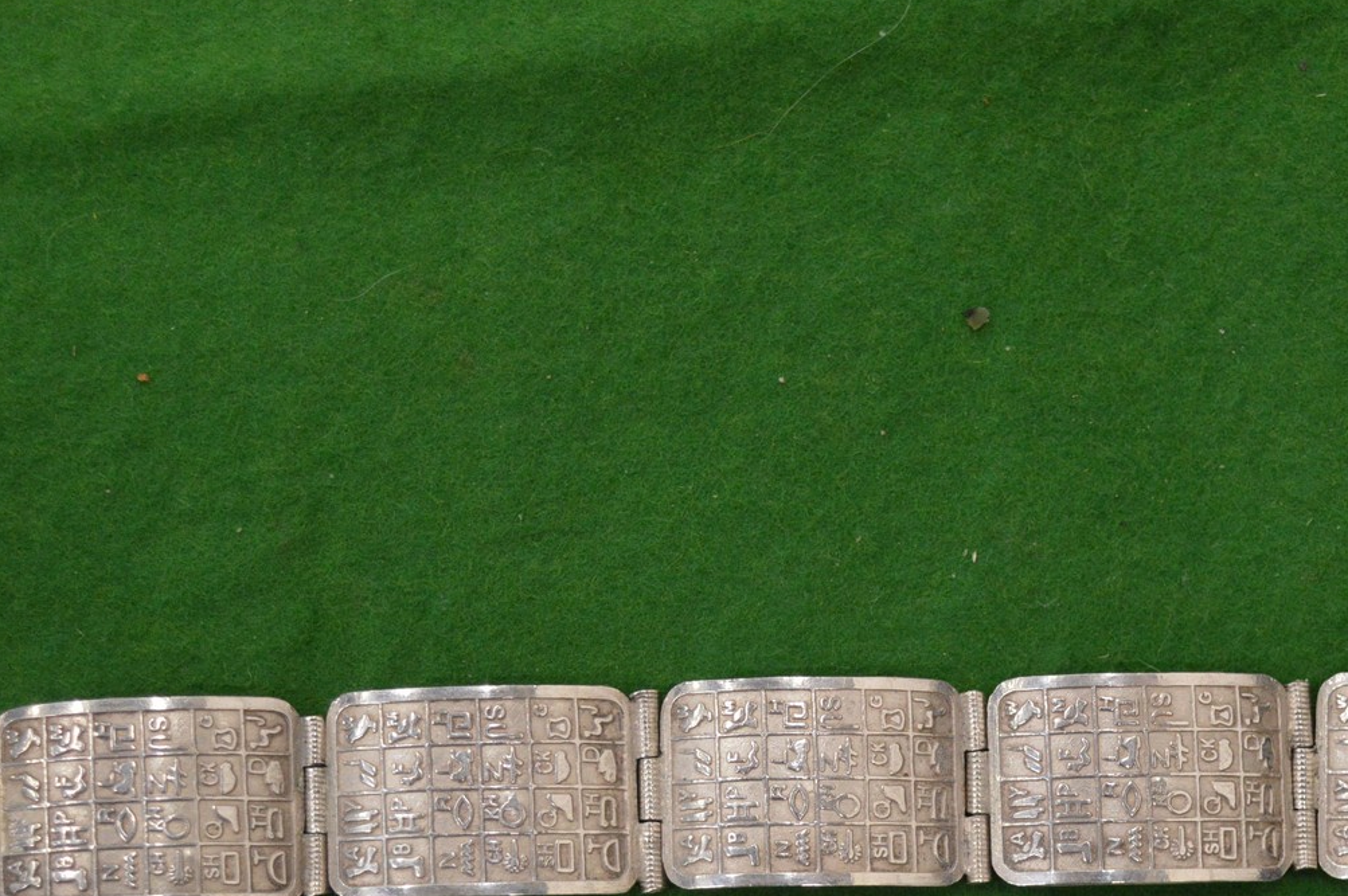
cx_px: 891
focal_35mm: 94
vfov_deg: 14.5
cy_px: 701
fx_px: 3517
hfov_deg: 21.6
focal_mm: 38
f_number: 4.8
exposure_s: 1/60
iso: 1400
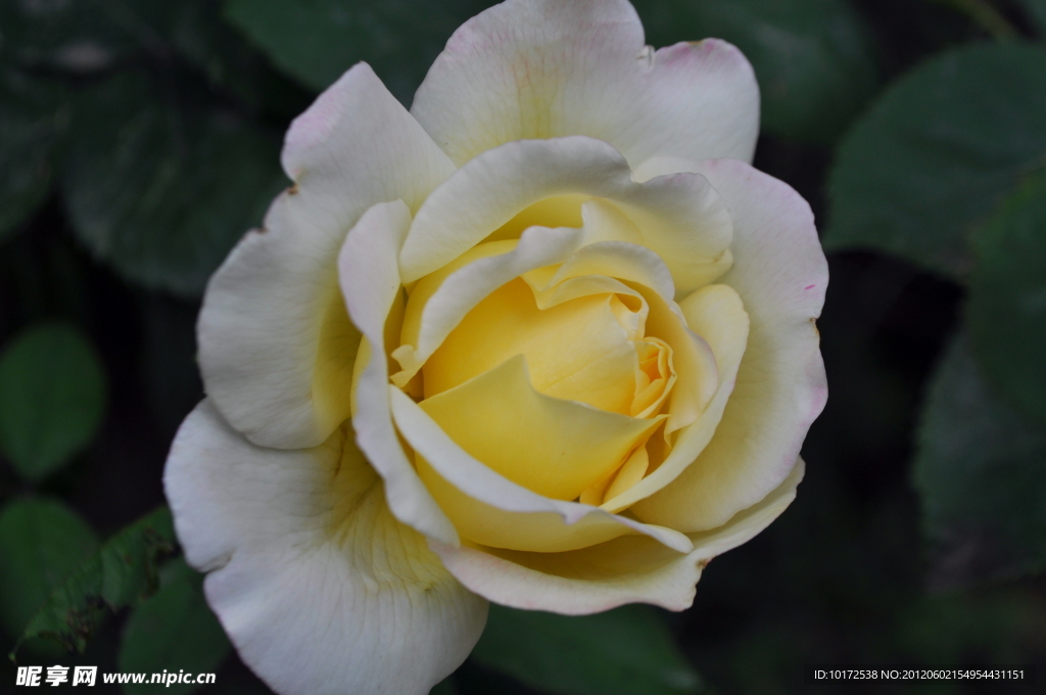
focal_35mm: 82
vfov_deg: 16.5
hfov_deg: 24.6
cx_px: 523
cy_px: 348
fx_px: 2394
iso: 200
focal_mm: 55
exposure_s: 1/125
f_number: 8
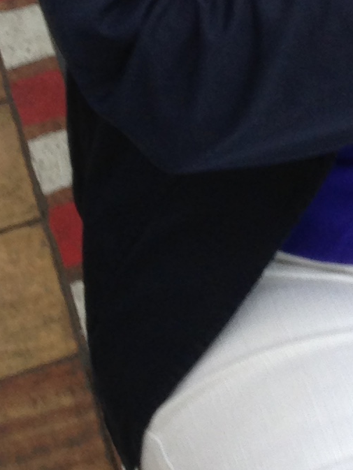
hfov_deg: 9.1
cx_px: 500
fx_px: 2175
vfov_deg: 11.9
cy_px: -207
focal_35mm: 160
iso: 50
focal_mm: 4.12
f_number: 2.4
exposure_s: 1/161
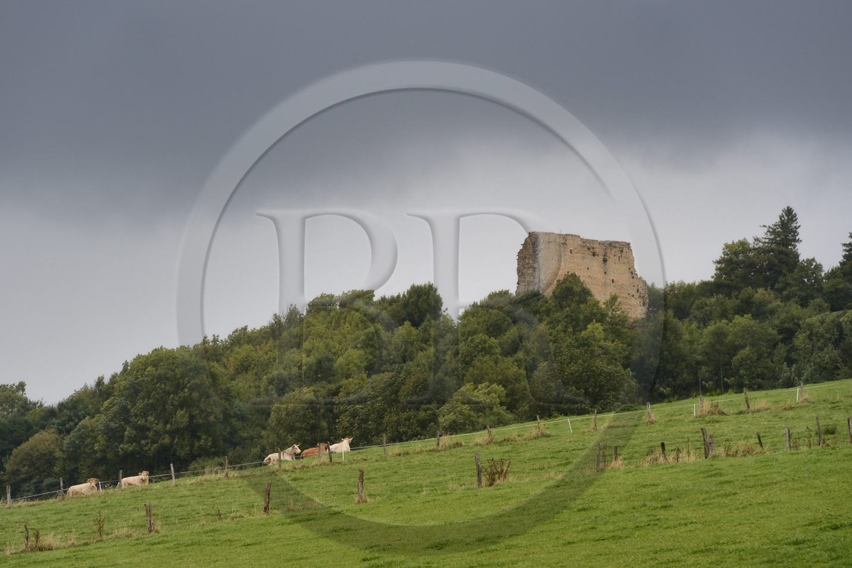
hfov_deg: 9.2
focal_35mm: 223
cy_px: 308
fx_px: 5276
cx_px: 419
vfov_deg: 6.2
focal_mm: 200
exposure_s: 1/160
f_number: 7.1
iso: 400
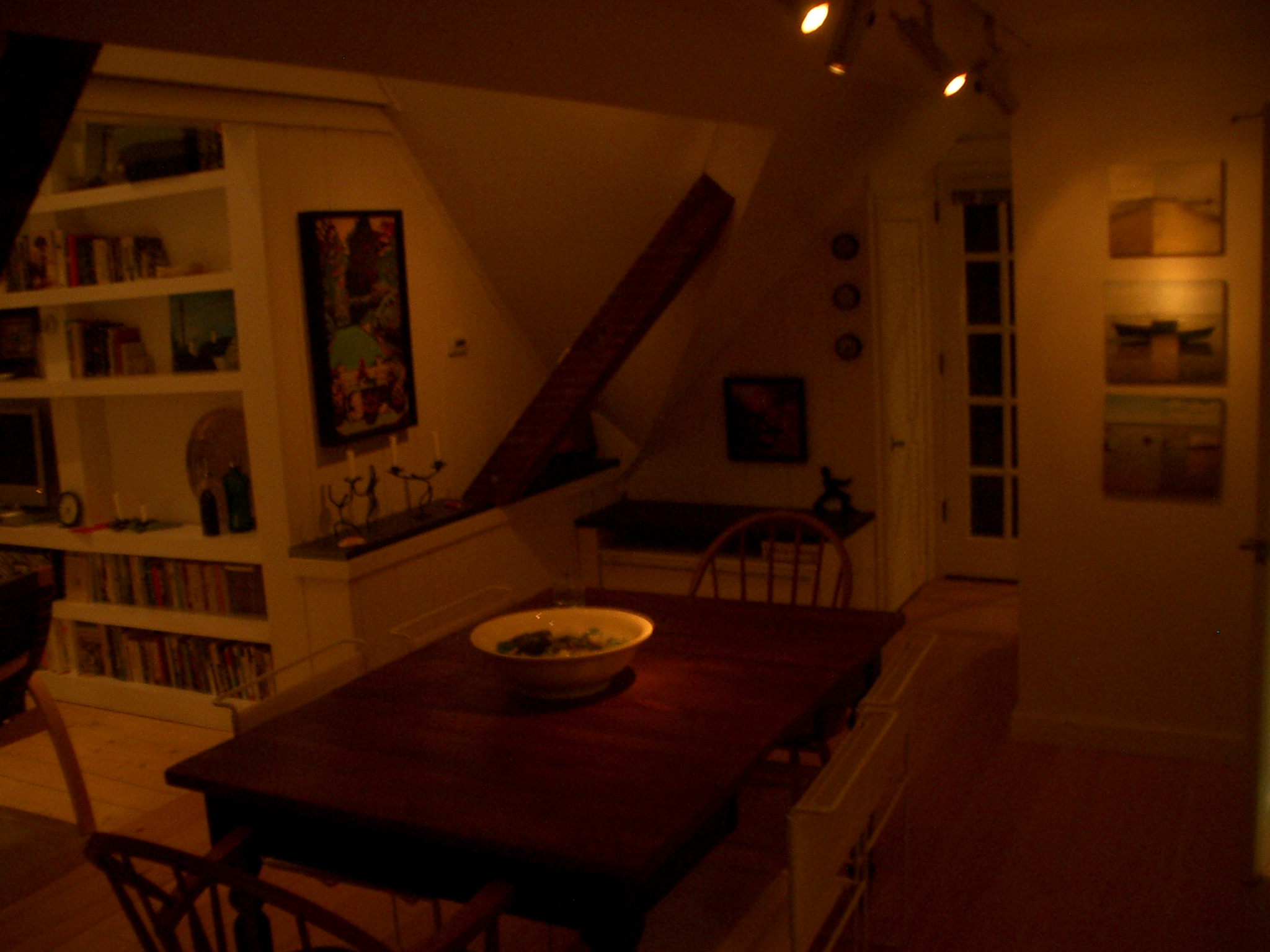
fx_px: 1284
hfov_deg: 52.6
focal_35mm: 35
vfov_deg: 40.7
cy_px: 476
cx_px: 635
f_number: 2.6
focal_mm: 5.8
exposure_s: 1/8
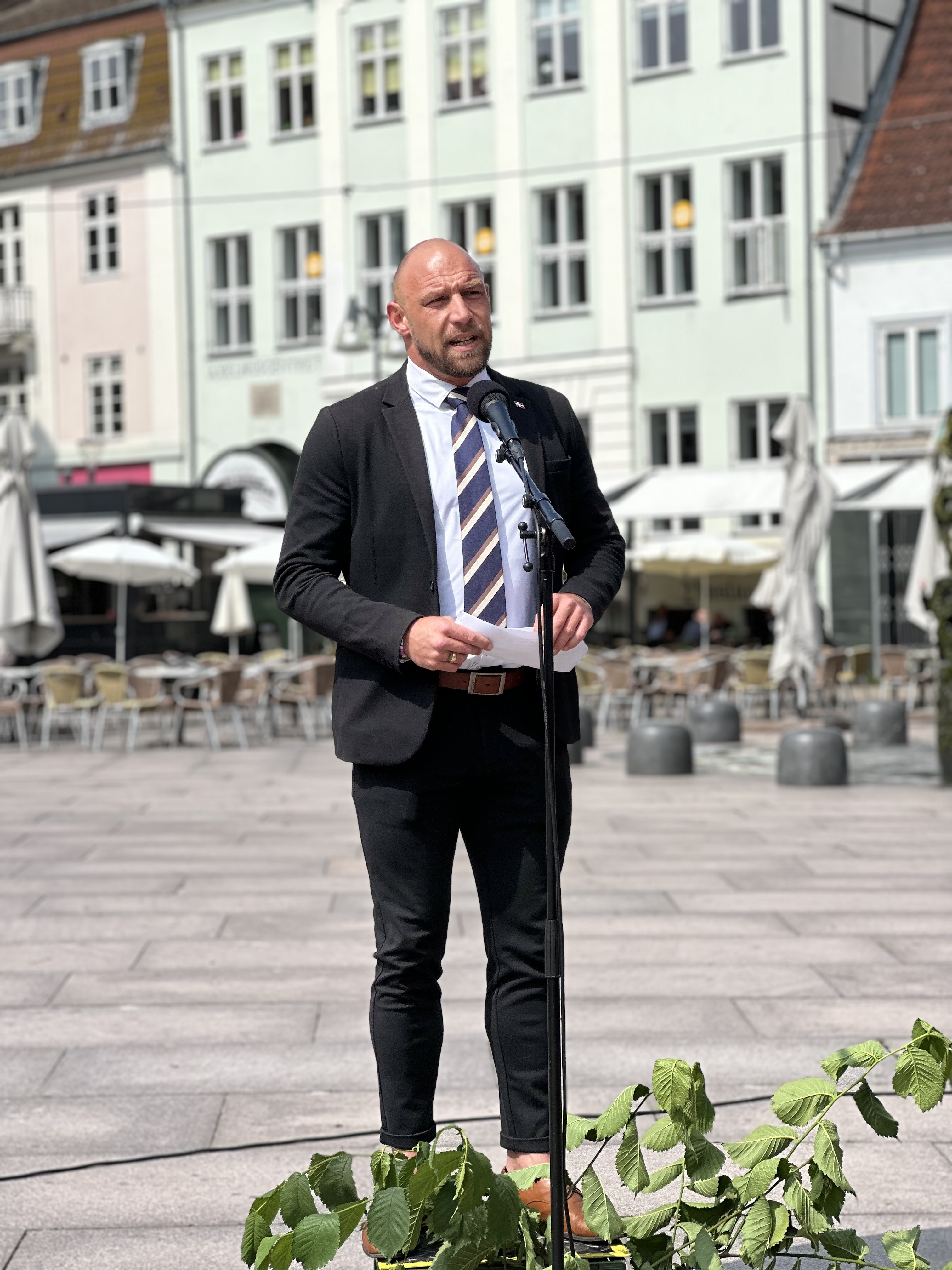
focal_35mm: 77
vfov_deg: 25.3
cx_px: 476
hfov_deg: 19.1
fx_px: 2824
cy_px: 635
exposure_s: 1/1085
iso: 32
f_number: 2.8
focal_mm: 9
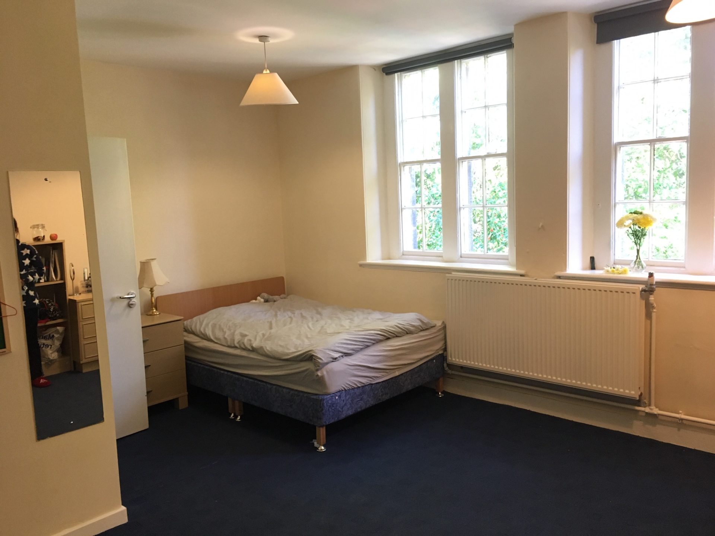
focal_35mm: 29
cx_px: 358
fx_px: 599
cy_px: 268
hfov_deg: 61.7
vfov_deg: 48.2
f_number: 2.2
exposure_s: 1/33
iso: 160
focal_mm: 4.15
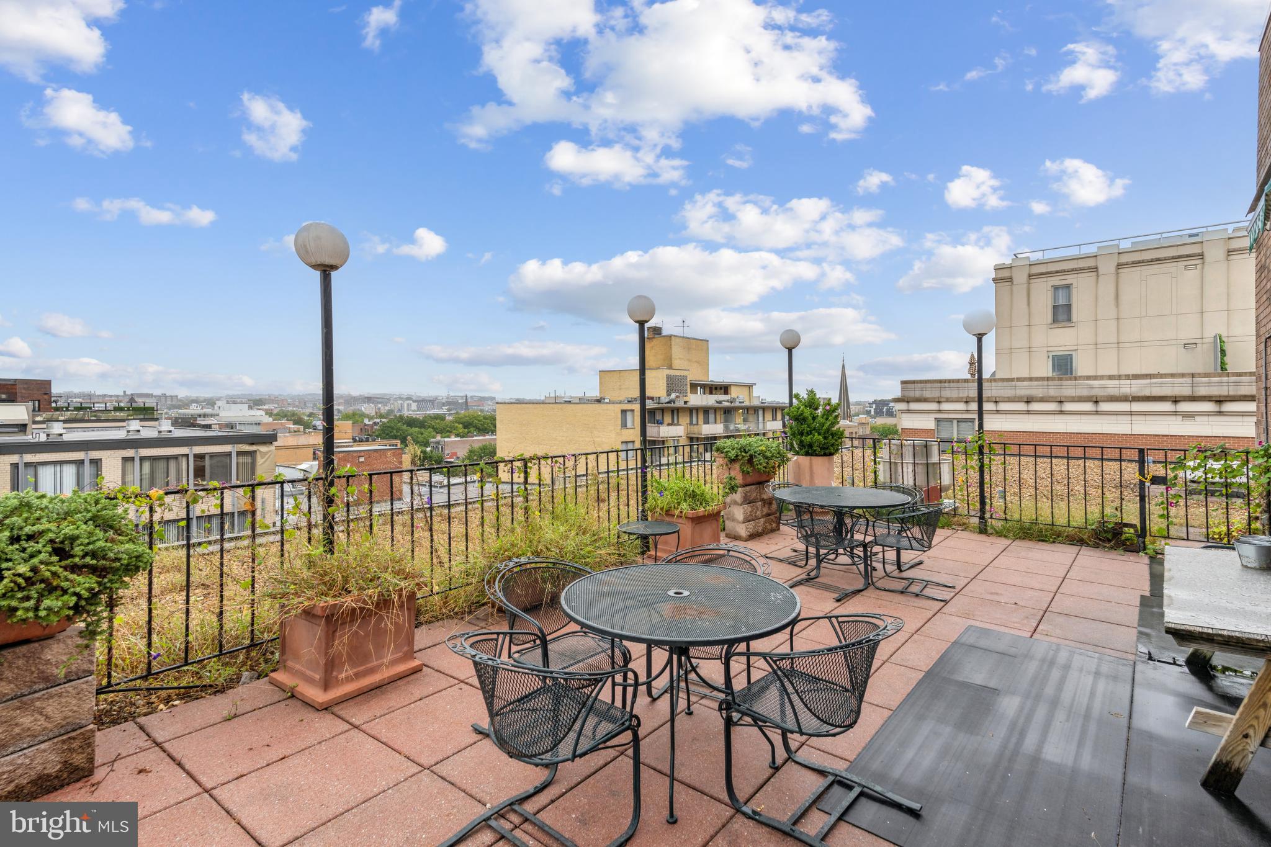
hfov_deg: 90.0
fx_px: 635
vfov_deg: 67.4
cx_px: 636
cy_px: 424
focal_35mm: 18
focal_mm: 18
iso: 200
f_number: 8
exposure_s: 1/100
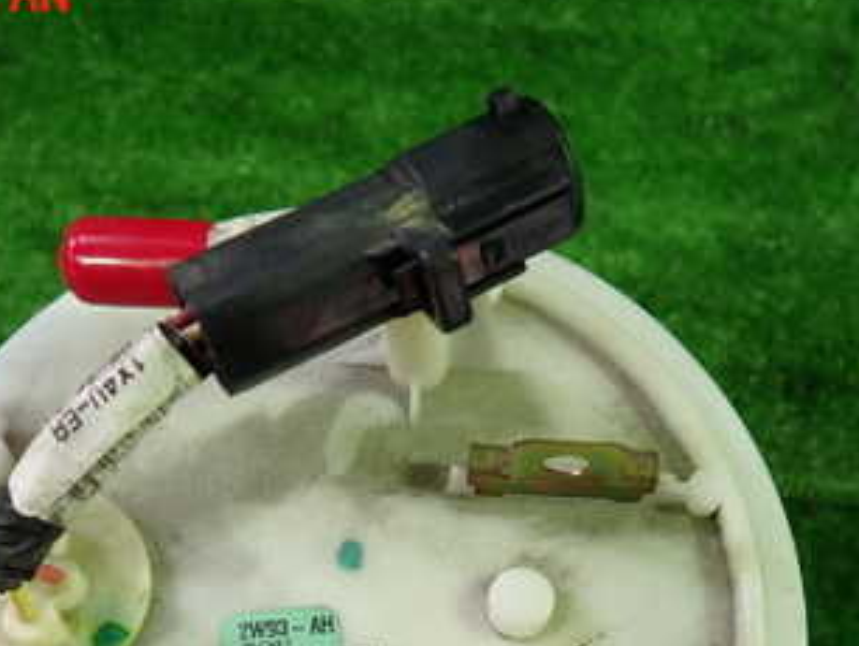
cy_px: 590
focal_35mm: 49
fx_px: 1217
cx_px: 401
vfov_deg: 28.5
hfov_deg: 38.9
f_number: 2
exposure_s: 1/30
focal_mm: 4.5
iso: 200
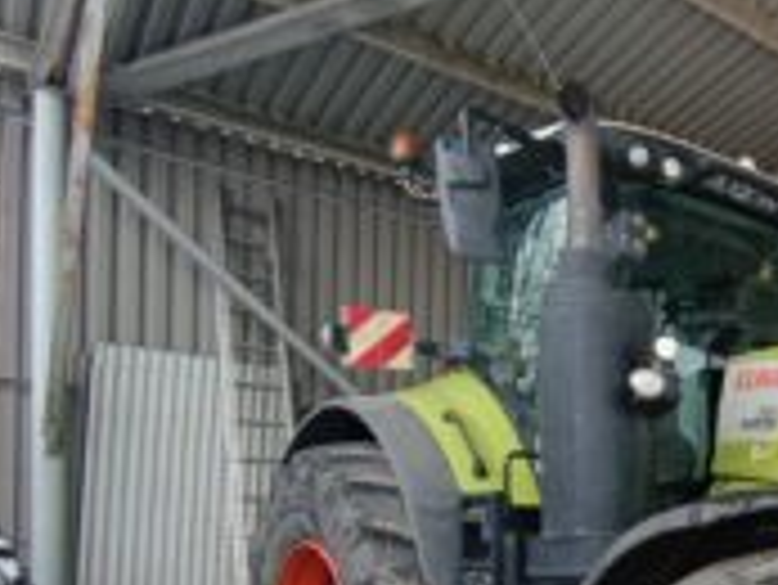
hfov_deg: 40.2
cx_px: 863
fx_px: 832
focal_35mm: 37
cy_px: 513
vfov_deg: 36.6
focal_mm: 1.65
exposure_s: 1/100
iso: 80
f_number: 2.2
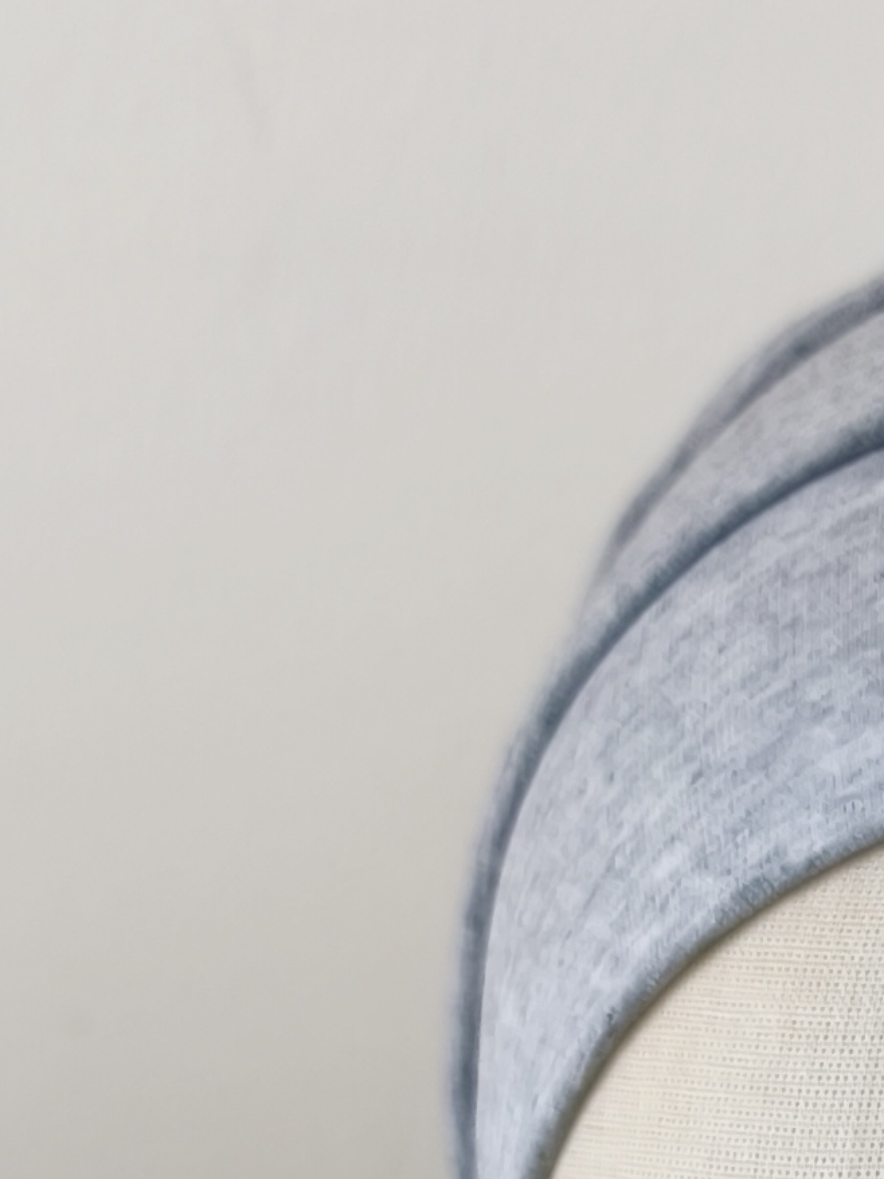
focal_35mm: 107
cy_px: 2316
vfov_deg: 15.1
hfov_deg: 13.0
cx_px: 1385
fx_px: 3642
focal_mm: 6.14
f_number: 1.65
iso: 80
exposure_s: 1/30
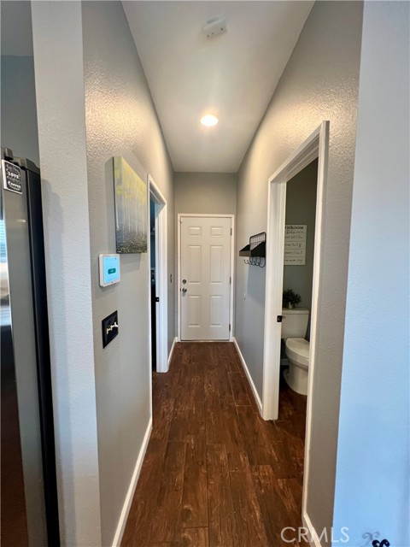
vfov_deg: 106.2
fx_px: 205
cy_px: 274
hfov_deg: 89.9
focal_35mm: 13
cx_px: 205
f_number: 1.8
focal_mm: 1.57
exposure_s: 1/60
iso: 320
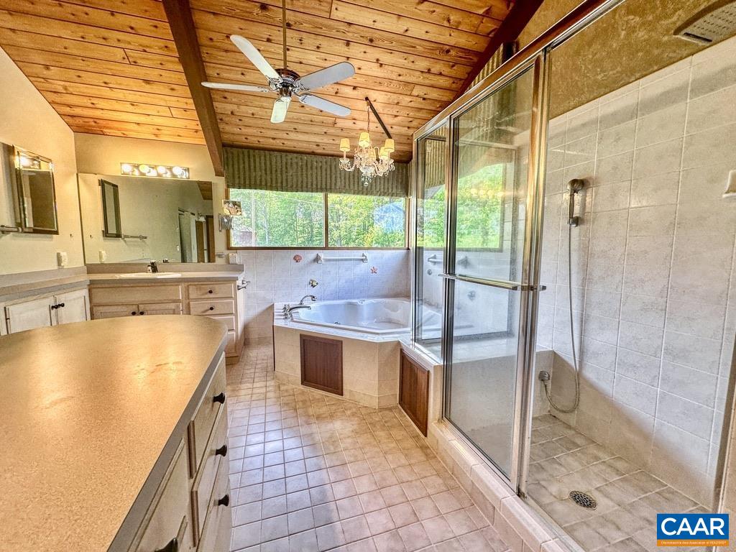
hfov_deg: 102.1
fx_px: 298
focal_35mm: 14
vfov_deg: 85.7
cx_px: 368
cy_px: 276
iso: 64
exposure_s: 1/120
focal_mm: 2.22
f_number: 2.2
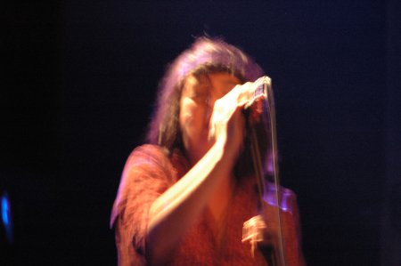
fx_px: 4006
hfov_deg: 5.7
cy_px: 133
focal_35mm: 360
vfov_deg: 3.8
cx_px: 200
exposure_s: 1/2.5
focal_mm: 240
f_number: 5.3
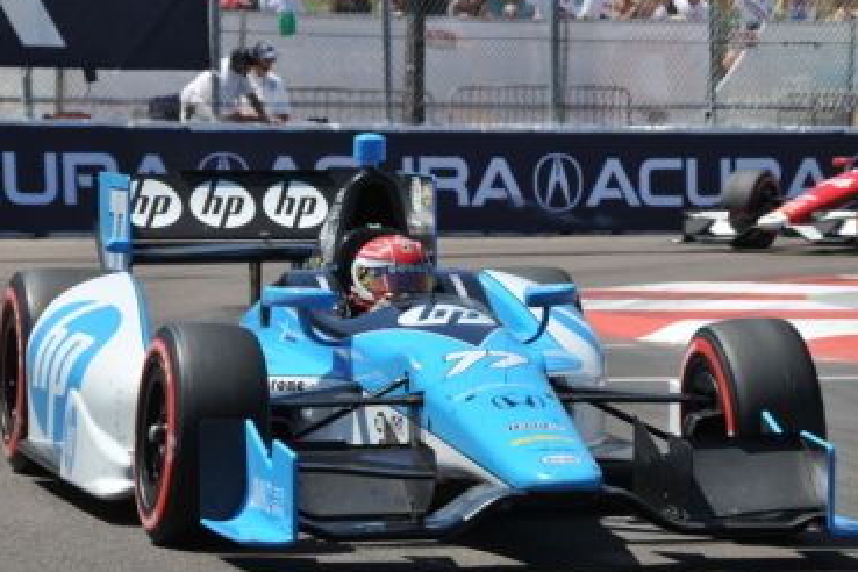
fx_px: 5815
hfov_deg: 8.4
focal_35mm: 244
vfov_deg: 5.6
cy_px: 296
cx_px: 560
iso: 400
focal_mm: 120
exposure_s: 1/1000
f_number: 10
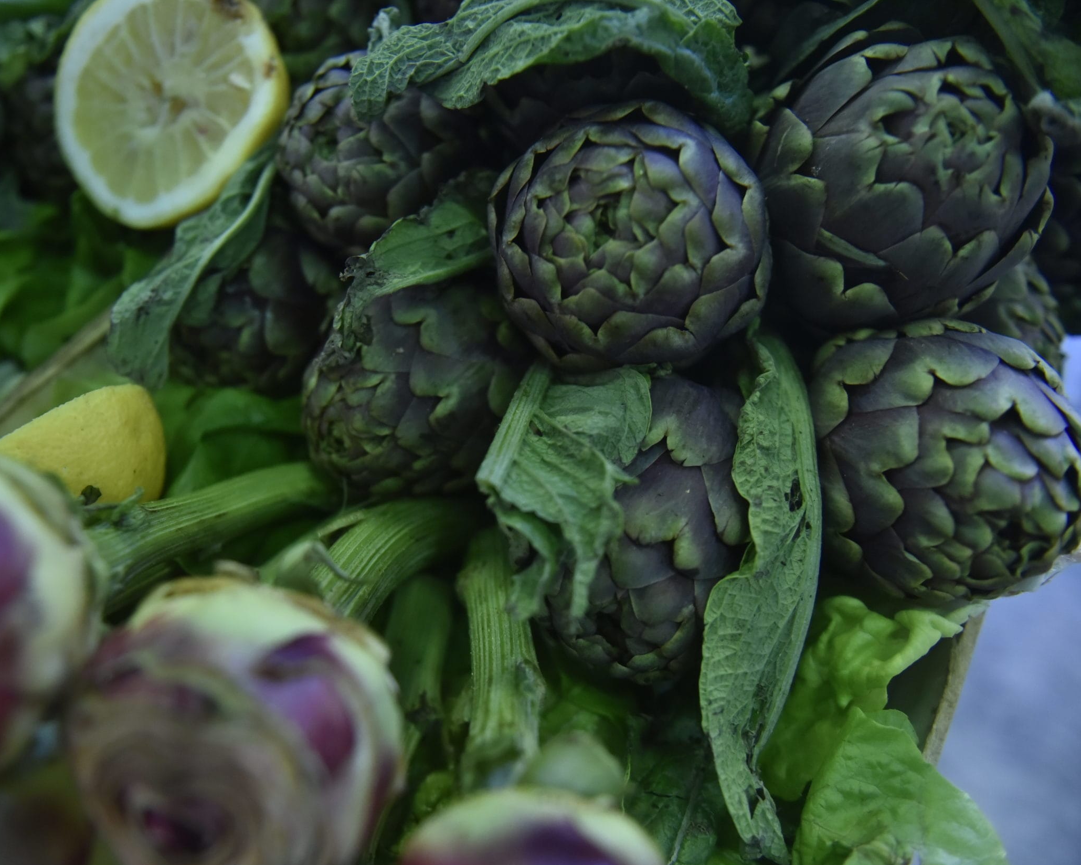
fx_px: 896
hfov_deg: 61.6
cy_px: 447
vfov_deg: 51.5
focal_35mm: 28
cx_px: 426
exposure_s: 1/250
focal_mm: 24
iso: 2000
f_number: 2.8
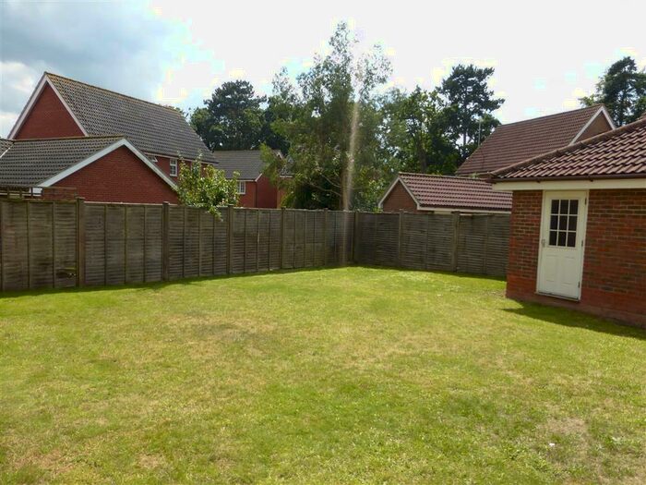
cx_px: 323
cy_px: 242
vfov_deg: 56.8
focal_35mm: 24
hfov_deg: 71.6
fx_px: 448
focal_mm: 4.3
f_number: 3.3
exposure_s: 1/800
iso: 100
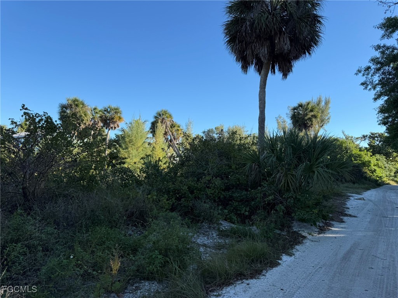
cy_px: 149
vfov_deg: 56.8
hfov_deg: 71.6
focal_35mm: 24
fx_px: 276
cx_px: 199
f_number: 1.78
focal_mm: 6.76
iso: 80
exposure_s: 1/2169
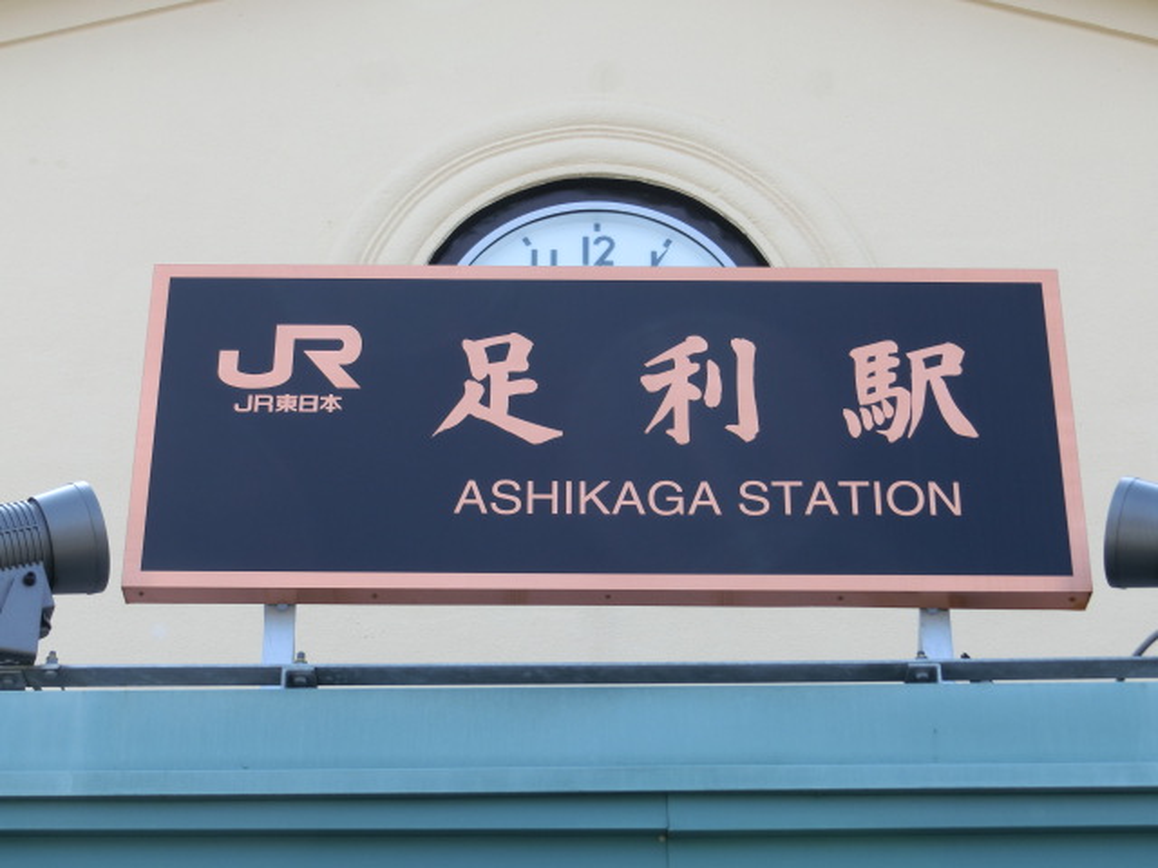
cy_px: 434
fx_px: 2676
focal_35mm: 80
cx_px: 579
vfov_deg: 18.4
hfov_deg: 24.4
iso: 80
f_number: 5.4
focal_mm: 14.3
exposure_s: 1/160
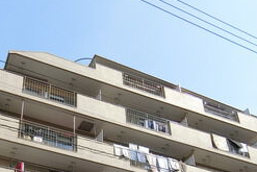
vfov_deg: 25.0
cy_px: 214
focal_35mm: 48
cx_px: 60
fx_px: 343
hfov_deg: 39.8
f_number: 2.7
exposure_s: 1/1250
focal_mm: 4.06
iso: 80
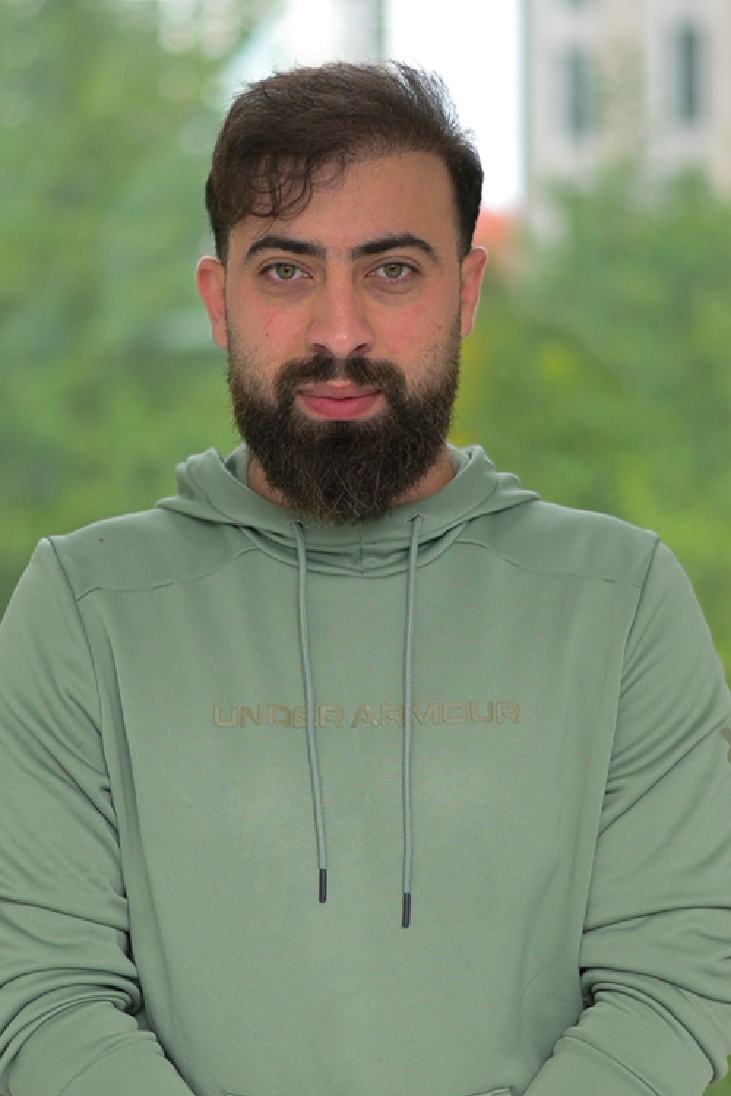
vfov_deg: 27.0
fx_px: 2284
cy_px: 548
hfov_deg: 18.2
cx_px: 366
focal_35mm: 75
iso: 140
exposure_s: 1/400
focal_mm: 50
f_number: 1.8
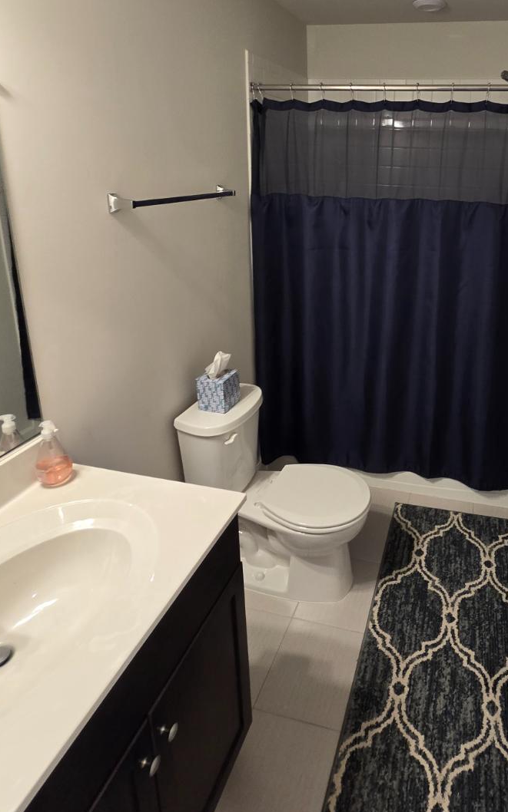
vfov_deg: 83.1
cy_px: 294
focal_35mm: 20
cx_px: 388
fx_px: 443
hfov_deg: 56.4
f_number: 2.2
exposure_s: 1/60
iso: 160
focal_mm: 2.2
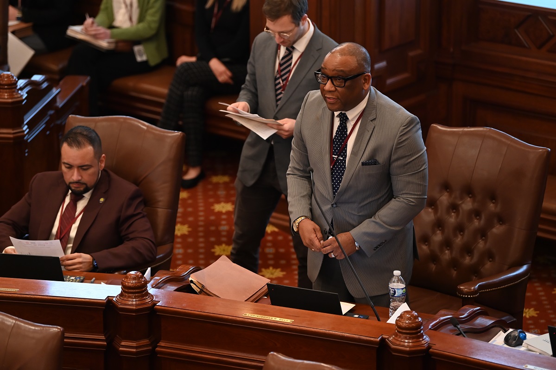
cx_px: 278
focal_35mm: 160
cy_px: 185
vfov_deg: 8.6
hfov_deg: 12.8
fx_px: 2471
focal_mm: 160
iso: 3200
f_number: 3.2
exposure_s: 1/200
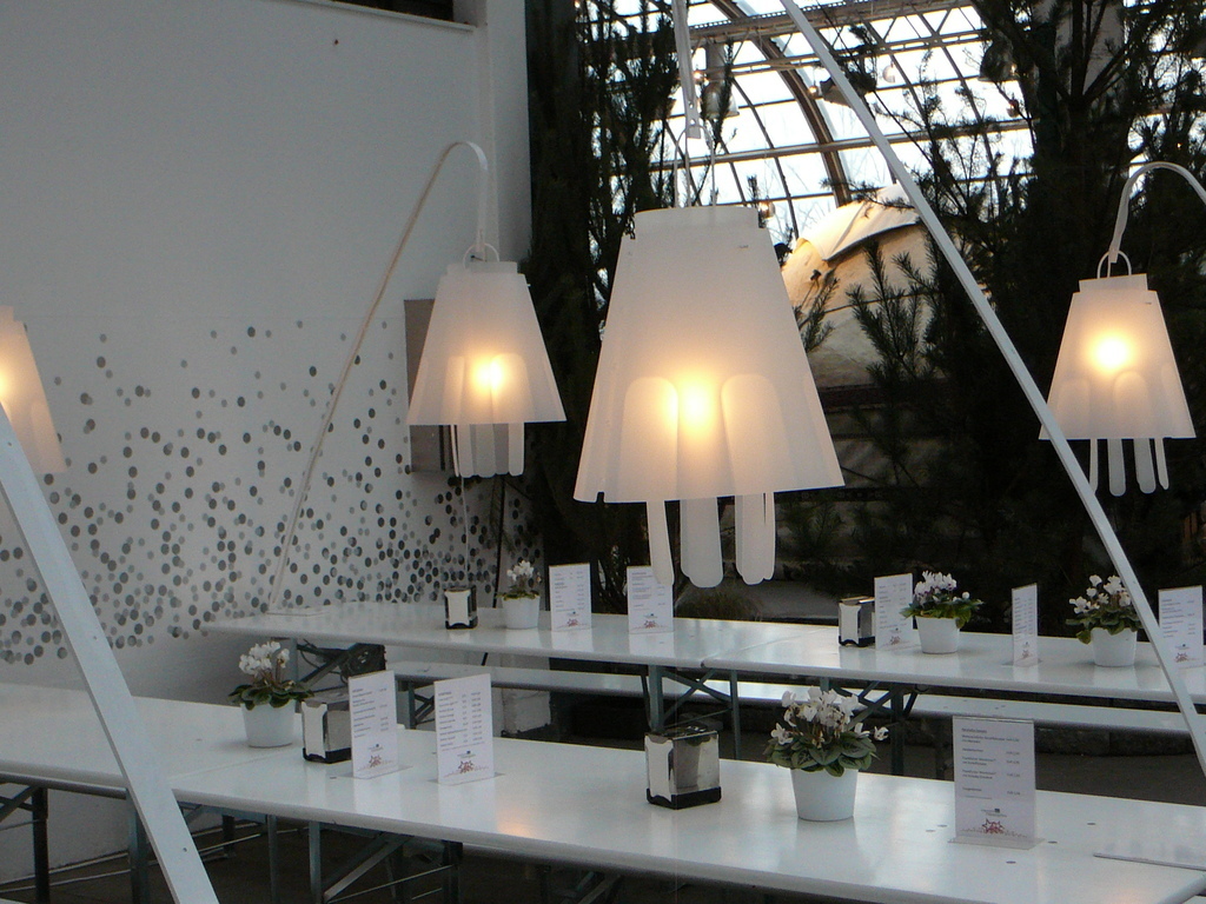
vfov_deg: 24.8
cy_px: 452
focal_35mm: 59
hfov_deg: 32.7
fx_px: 2056
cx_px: 603
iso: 200
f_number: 3.5
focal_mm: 8.7
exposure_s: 1/30
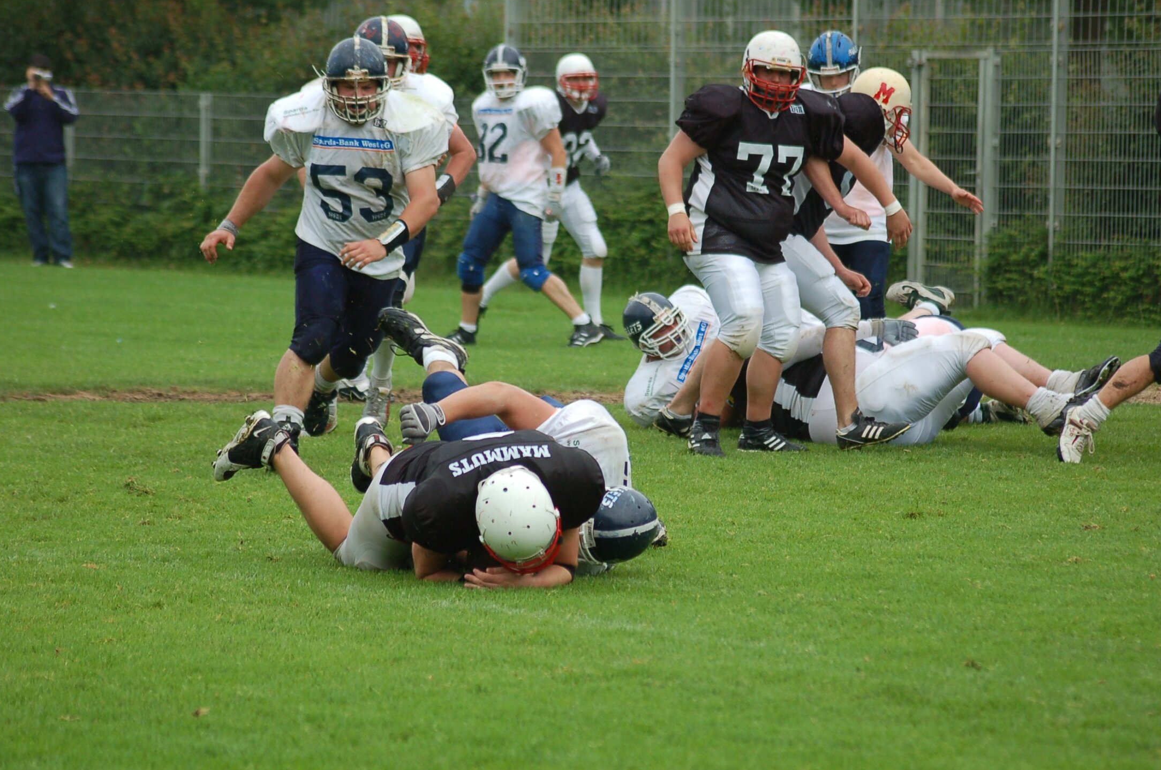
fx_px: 6615
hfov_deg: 10.0
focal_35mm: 206
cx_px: 576
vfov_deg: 6.7
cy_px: 388
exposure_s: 1/1000
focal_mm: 135
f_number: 4.5
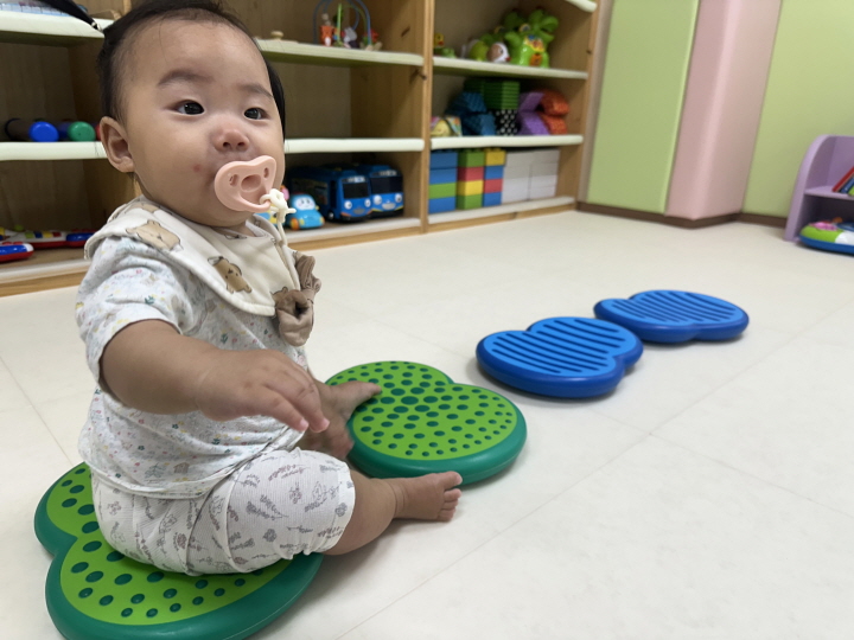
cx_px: 427
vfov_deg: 56.8
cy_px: 320
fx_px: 592
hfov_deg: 71.6
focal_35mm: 24
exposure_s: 1/120
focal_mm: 6.86
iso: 125
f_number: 1.78
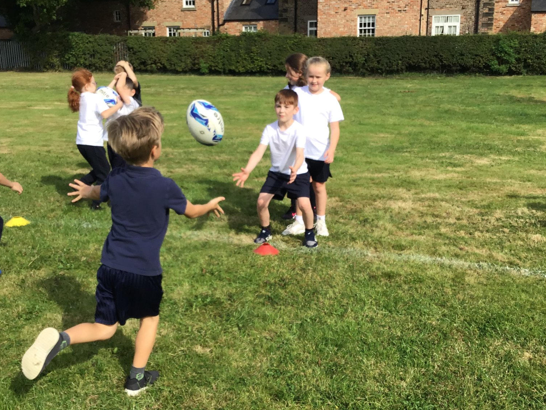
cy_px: 227
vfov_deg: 34.3
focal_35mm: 42
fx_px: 662
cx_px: 267
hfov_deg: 44.8
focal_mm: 3.3
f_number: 2.4
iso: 25
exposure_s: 1/747
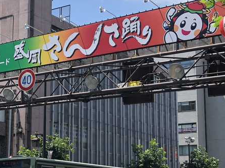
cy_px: 111
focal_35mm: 79
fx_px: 513
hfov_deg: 24.1
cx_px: 27
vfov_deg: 18.6
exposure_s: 1/1845
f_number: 1.8
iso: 20
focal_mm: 3.99
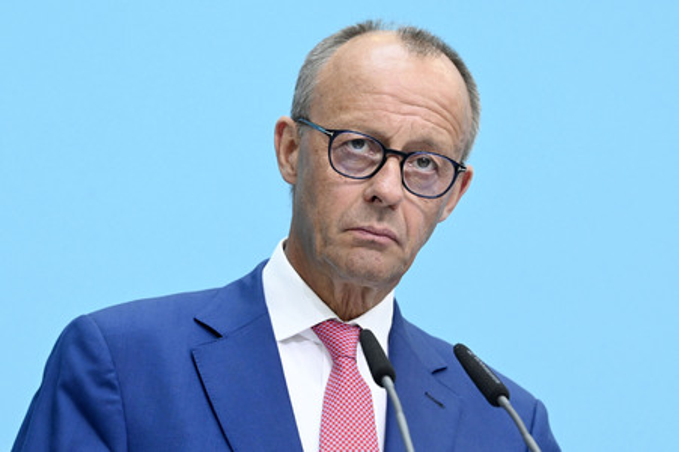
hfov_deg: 14.2
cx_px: 340
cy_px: 226
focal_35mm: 145
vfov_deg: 9.4
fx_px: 2733
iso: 5000
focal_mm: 145
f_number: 5.6
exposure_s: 1/500
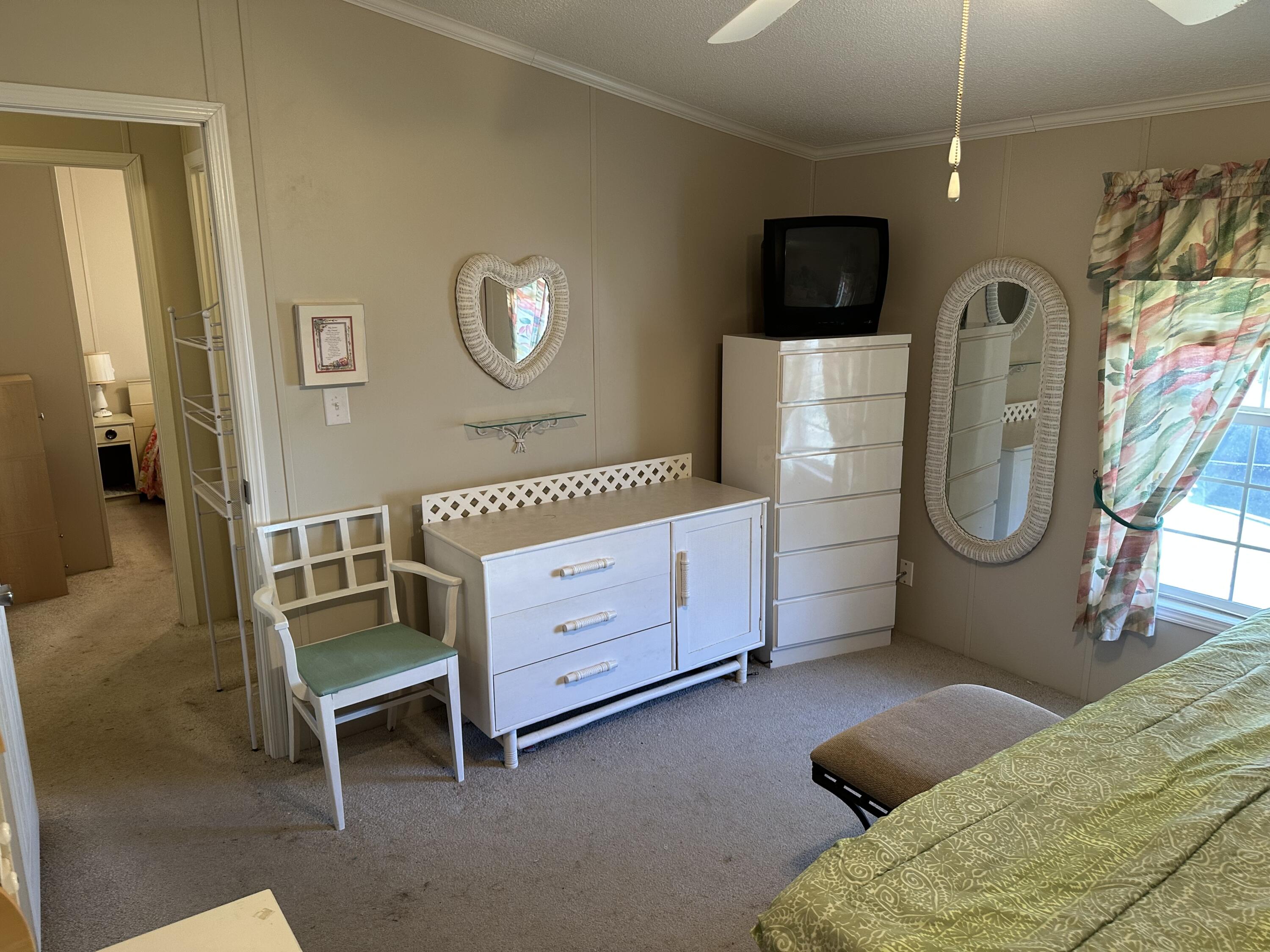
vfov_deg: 56.8
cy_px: 476
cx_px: 635
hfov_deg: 71.6
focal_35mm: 24
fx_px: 881
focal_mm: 6.86
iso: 160
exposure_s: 1/60
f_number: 1.78
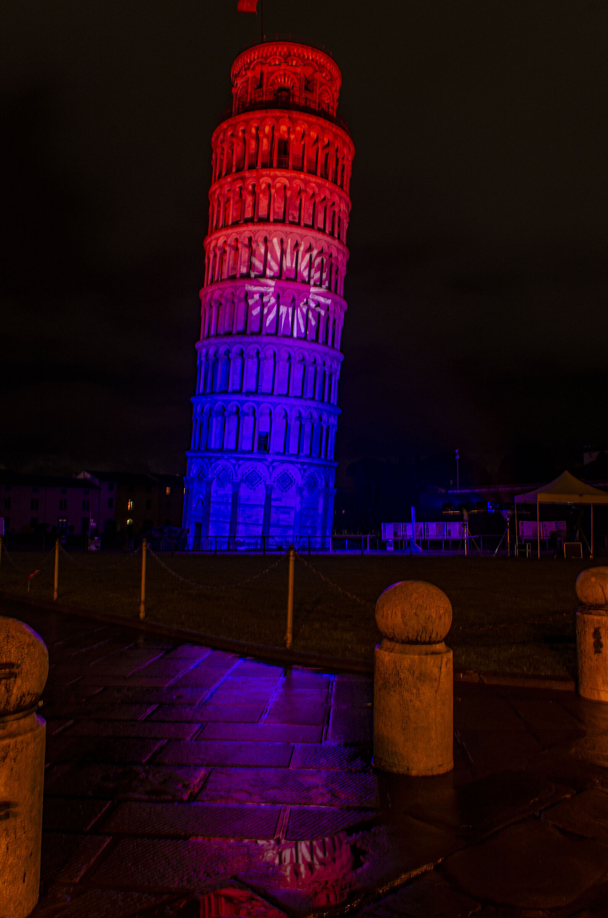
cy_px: 459
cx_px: 304
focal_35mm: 27
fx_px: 687
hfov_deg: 47.7
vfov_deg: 67.5
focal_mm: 18
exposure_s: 5
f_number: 13
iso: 100
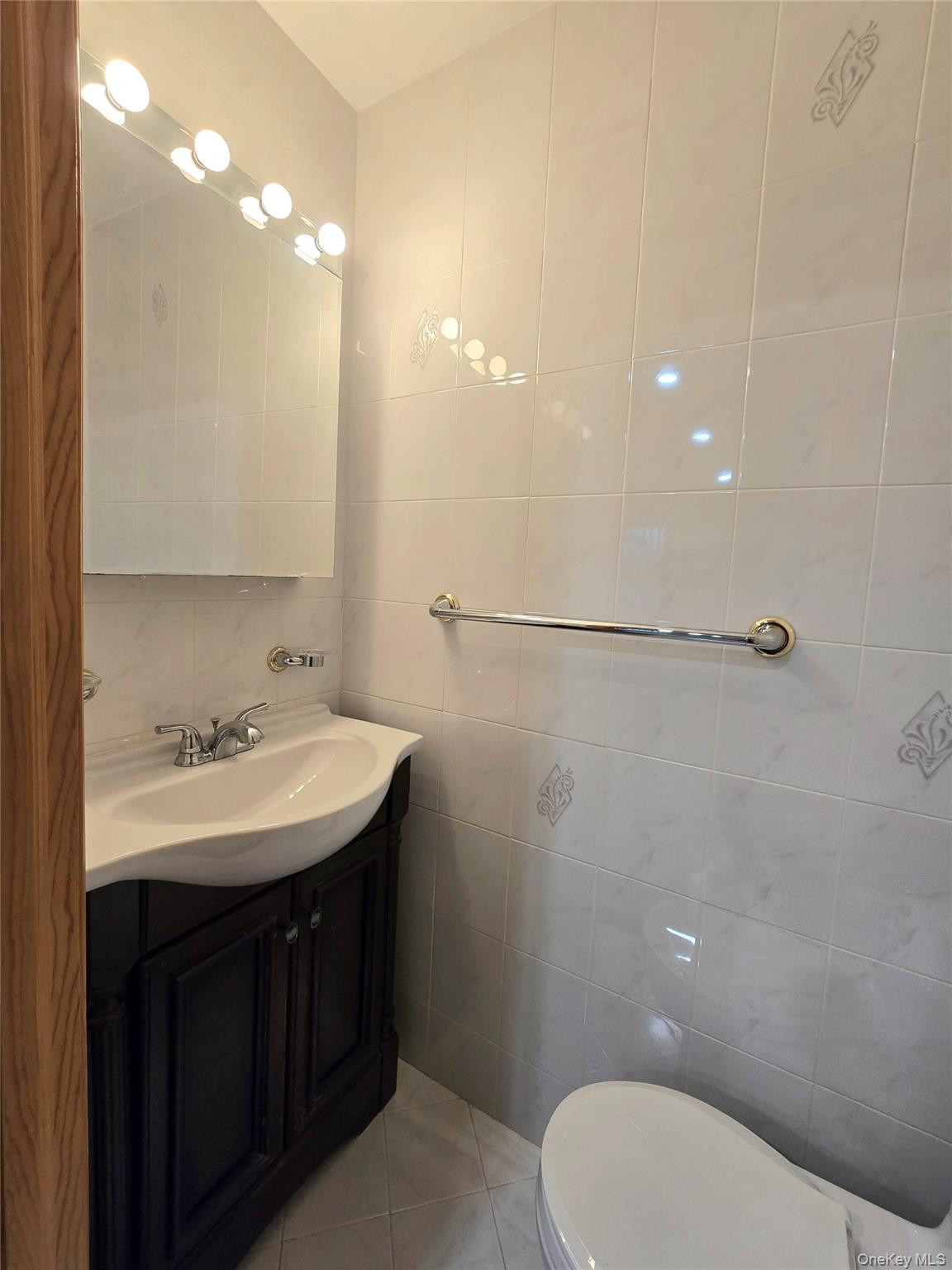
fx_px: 477
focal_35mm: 13
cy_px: 635
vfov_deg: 106.2
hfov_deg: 89.9
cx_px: 476
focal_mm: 2.2
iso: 160
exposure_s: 1/60.2
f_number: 2.2
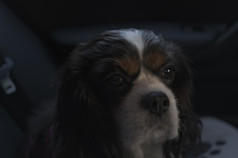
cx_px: 119
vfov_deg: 32.6
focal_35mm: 41
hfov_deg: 47.4
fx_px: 271
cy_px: 79
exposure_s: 1/30
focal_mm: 27
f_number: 2.8
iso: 100
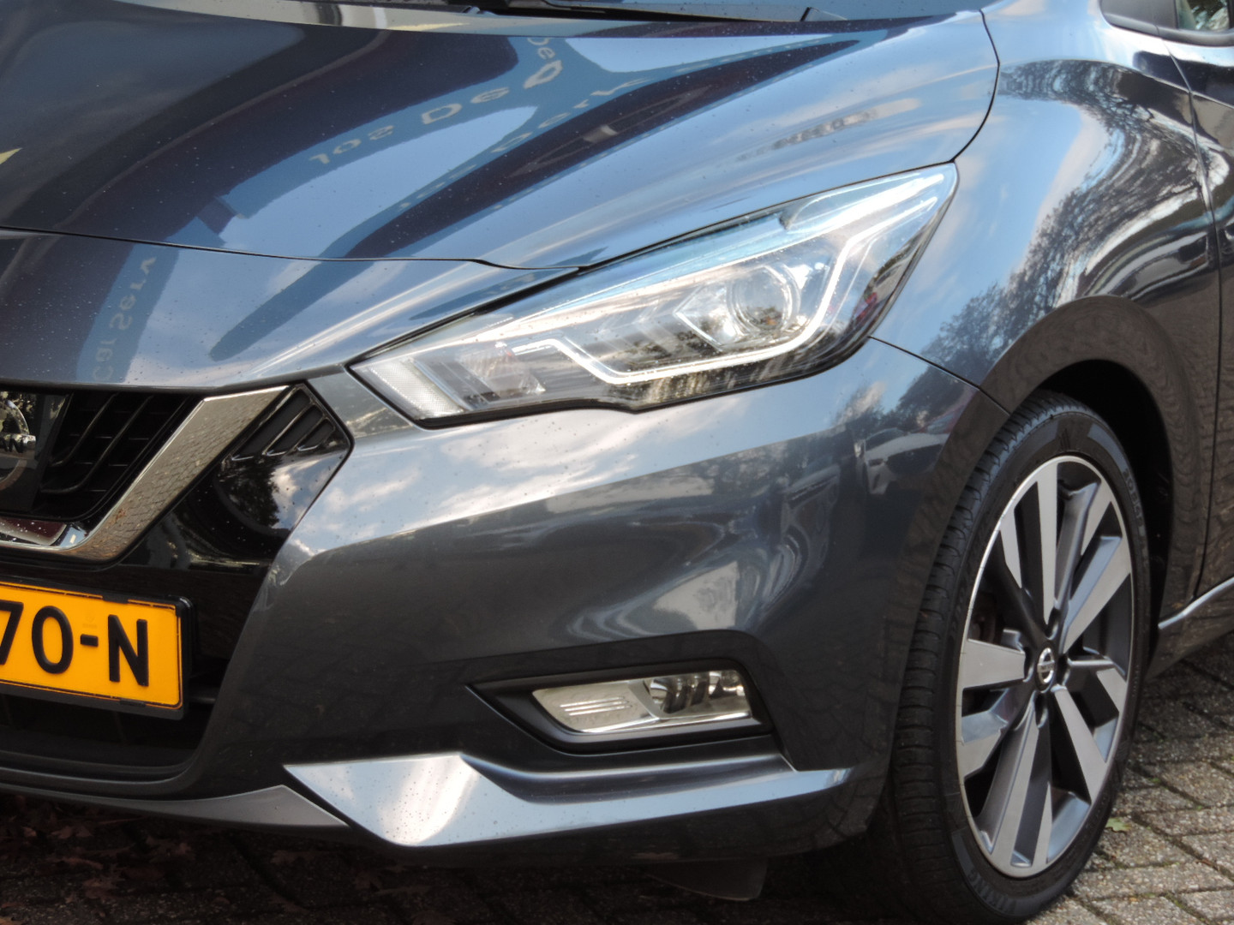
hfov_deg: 16.4
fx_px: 4278
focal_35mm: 120
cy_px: 462
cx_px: 617
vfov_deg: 12.3
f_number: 4.2
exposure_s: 1/100
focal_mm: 21.4
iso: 180
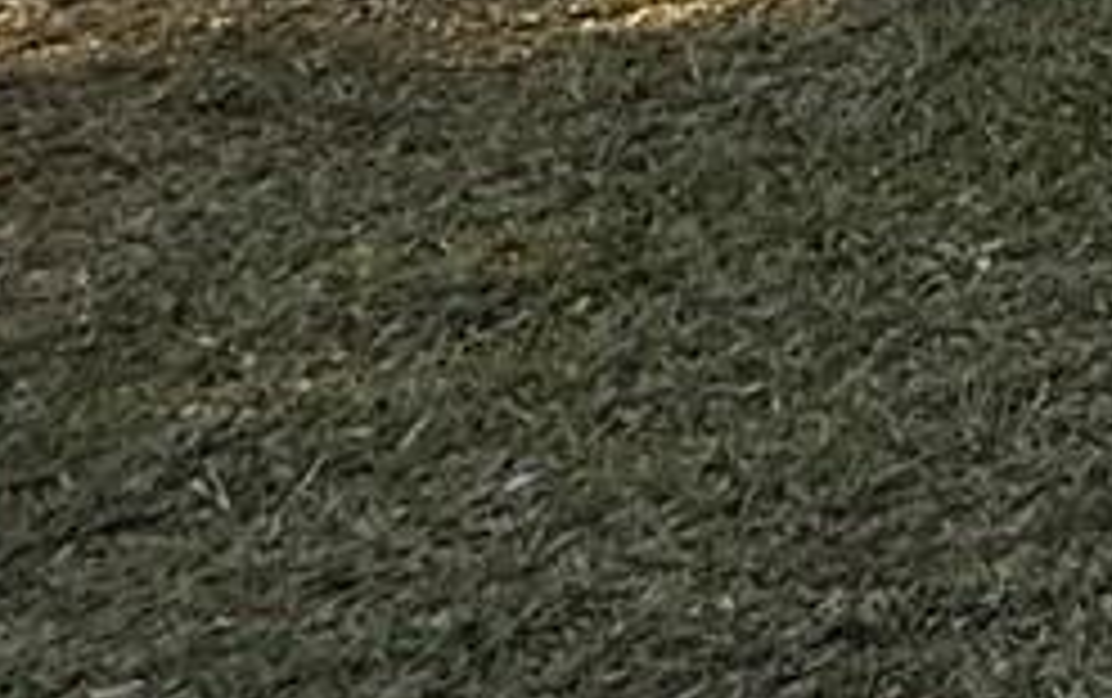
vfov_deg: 10.2
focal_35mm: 96
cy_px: -1378
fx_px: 2913
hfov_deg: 11.8
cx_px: 3255
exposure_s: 1/799
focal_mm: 2.22
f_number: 2.2
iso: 64
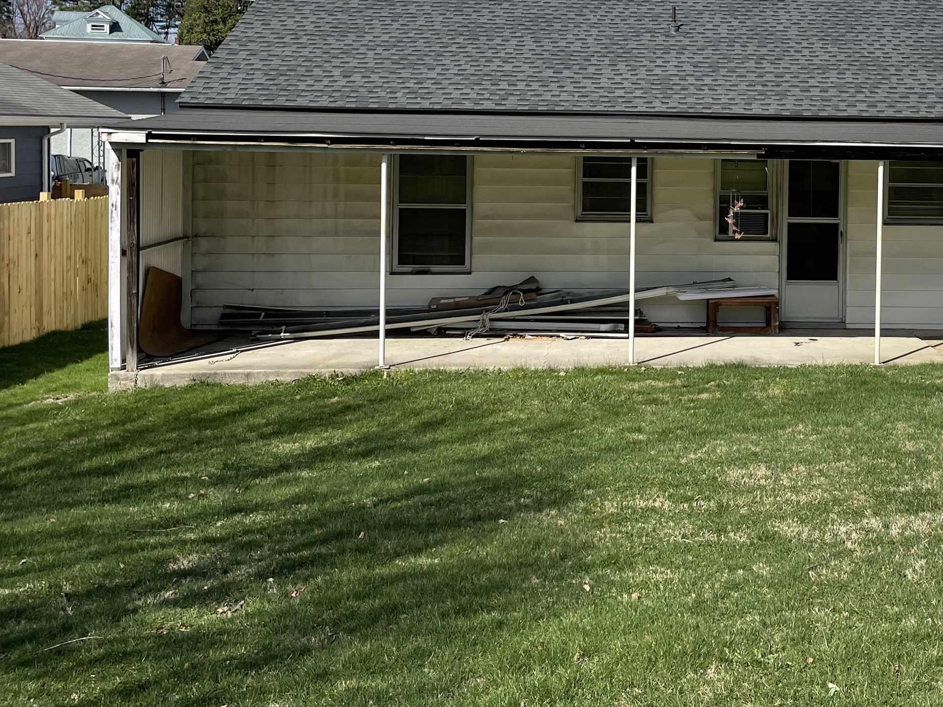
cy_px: 178
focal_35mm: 43
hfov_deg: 42.2
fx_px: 1171
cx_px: 737
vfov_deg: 33.0
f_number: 1.6
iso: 32
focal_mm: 4.2
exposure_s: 1/3401
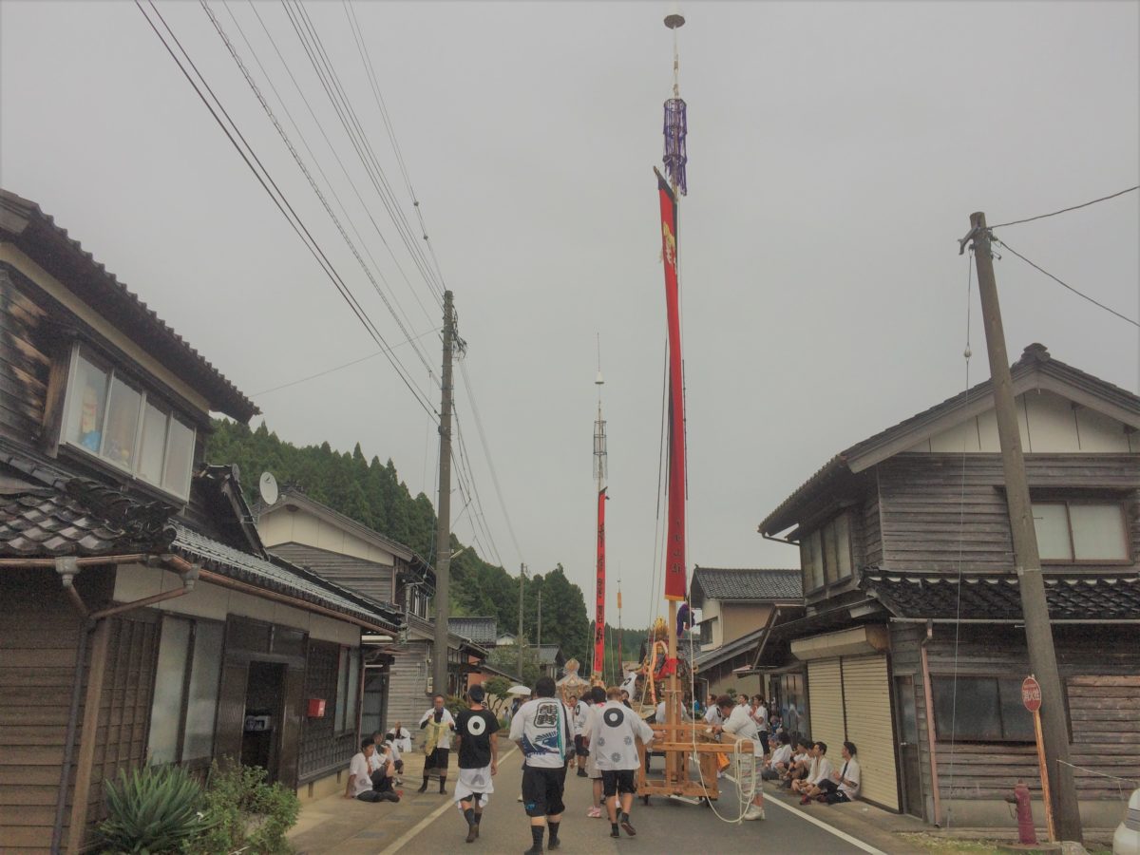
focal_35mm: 29
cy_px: 428
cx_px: 570
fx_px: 955
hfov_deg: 61.7
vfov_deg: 48.2
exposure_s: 1/1053
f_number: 2.2
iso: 32
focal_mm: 4.15
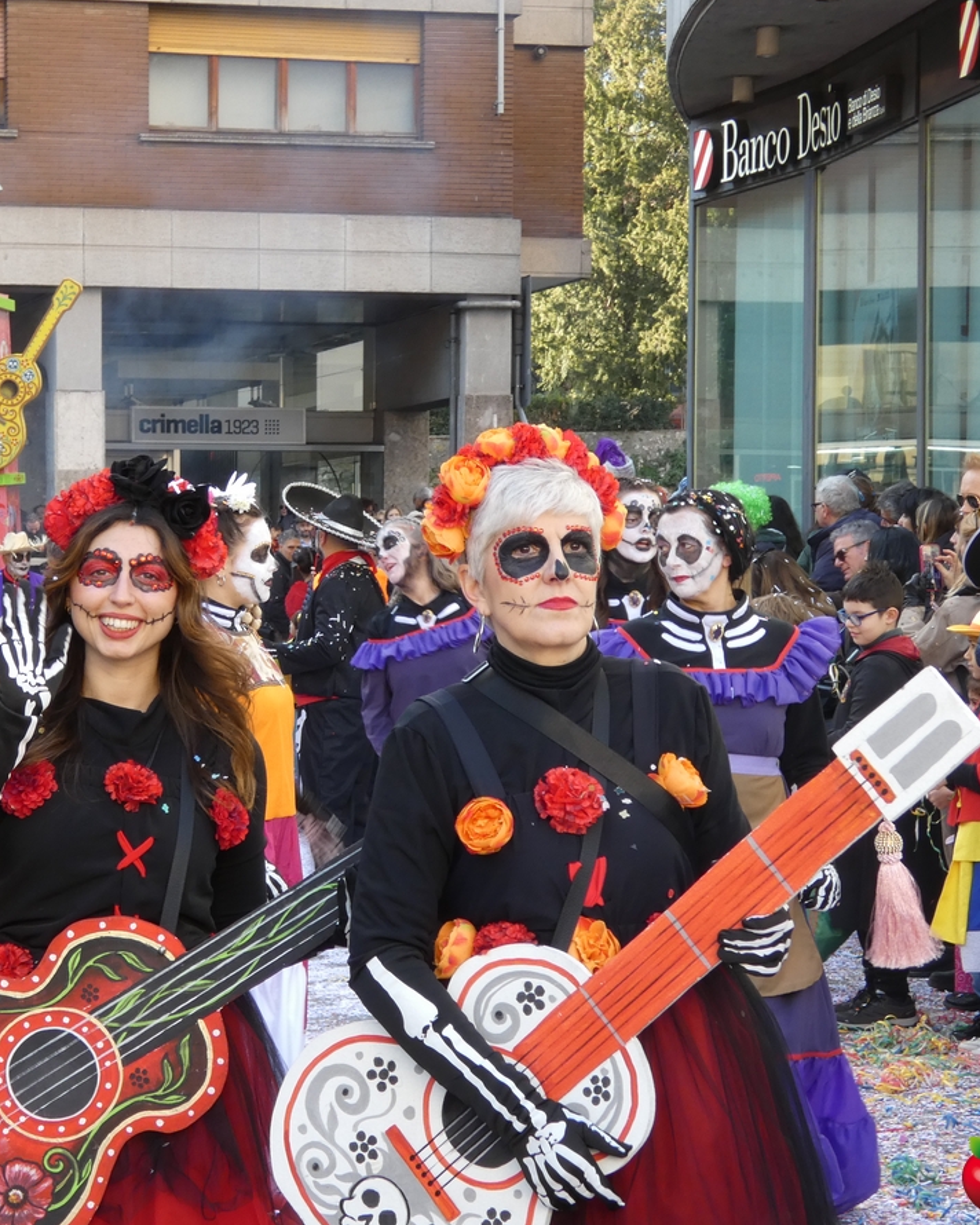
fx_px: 3626
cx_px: 228
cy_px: 614
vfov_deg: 19.2
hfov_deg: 15.3
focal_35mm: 100
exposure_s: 1/80
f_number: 4.4
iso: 160
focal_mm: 13.7
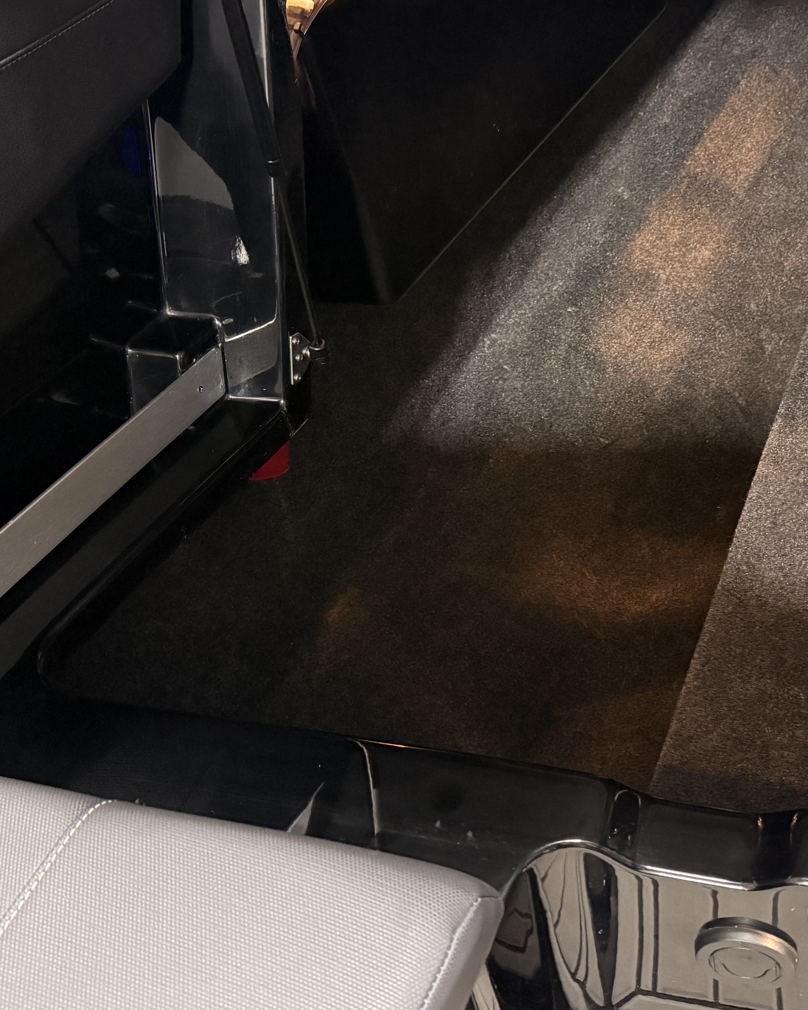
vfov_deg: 43.6
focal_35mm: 42
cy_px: 404
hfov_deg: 35.2
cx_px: 560
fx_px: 1255
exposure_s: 1/40
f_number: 1.78
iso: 800
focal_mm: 6.76
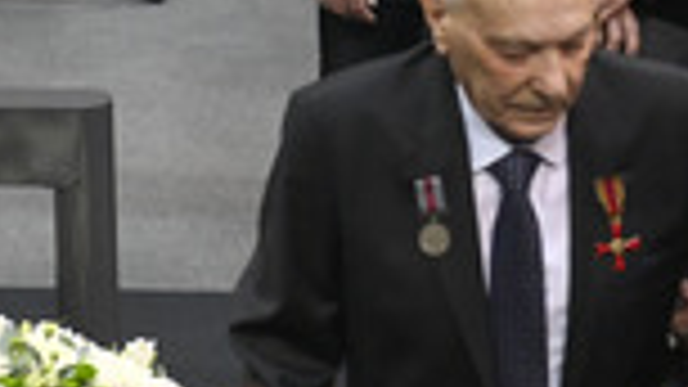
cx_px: 596
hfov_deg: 3.2
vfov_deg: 1.8
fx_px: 12367
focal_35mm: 678
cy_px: -248
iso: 10000
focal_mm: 220
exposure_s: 1/500
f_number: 5.6
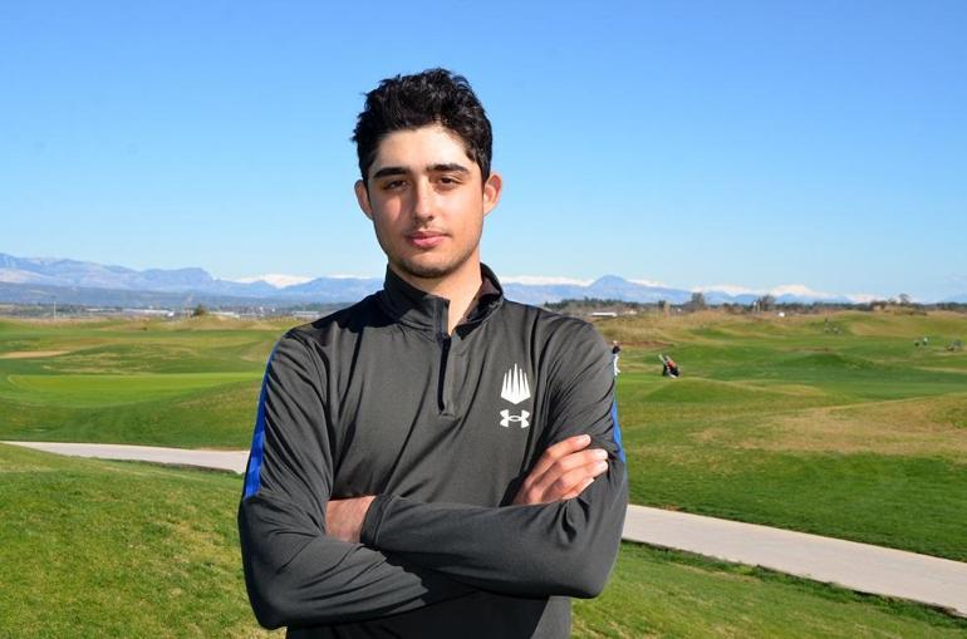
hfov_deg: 39.0
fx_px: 1366
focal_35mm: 51
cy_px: 320
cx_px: 484
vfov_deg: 26.3
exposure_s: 1/250
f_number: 11
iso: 160
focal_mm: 34
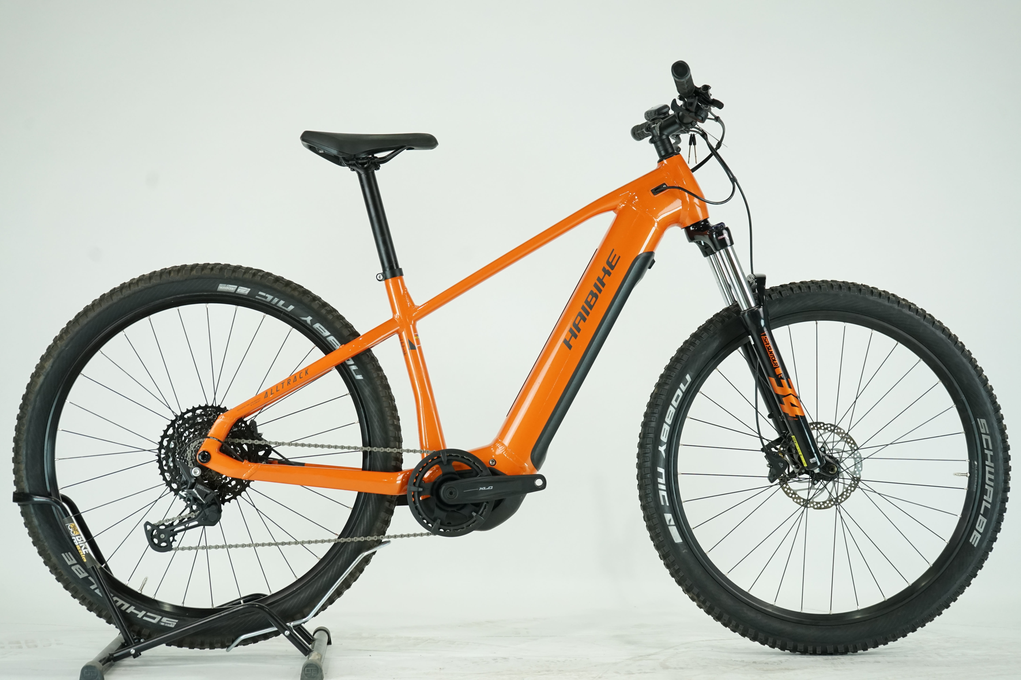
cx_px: 510
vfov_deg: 26.0
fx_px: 1475
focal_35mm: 52
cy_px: 340
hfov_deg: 38.2
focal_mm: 52
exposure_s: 1/200
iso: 1600
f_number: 5.6
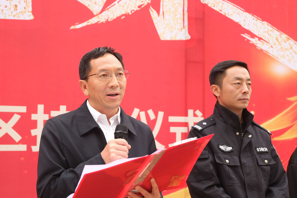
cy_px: 99
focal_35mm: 59
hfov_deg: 33.9
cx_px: 148
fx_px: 487
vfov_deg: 23.0
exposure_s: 1/80
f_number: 4.2
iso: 200
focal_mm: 39.6
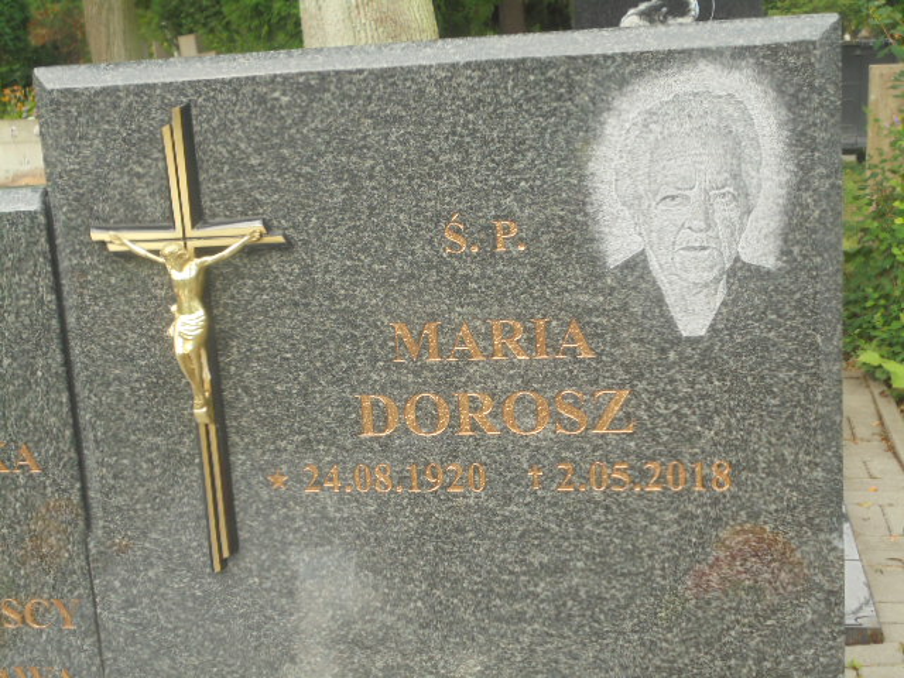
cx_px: 452
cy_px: 339
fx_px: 1280
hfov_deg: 38.9
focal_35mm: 49
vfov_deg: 29.7
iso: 100
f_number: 4.8
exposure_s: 1/80
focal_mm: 8.9
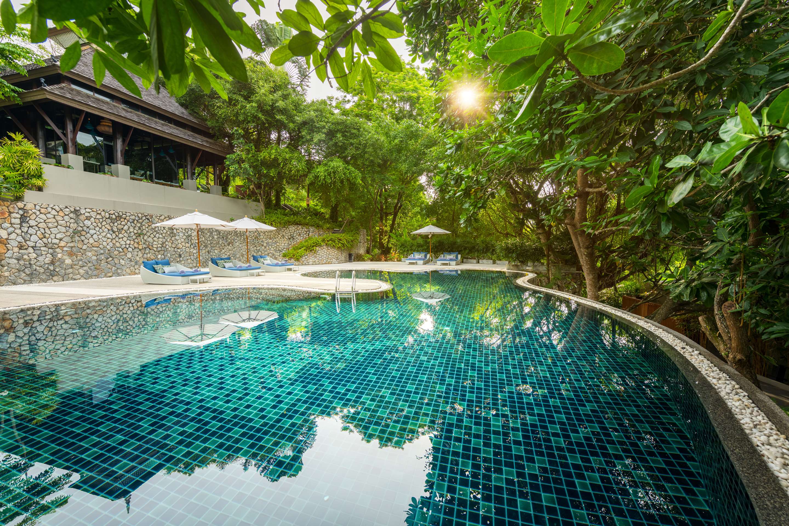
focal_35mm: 14
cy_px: 263
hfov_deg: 104.3
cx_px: 394
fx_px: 307
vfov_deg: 81.2
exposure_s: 1/80
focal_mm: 14
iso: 160
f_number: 6.3
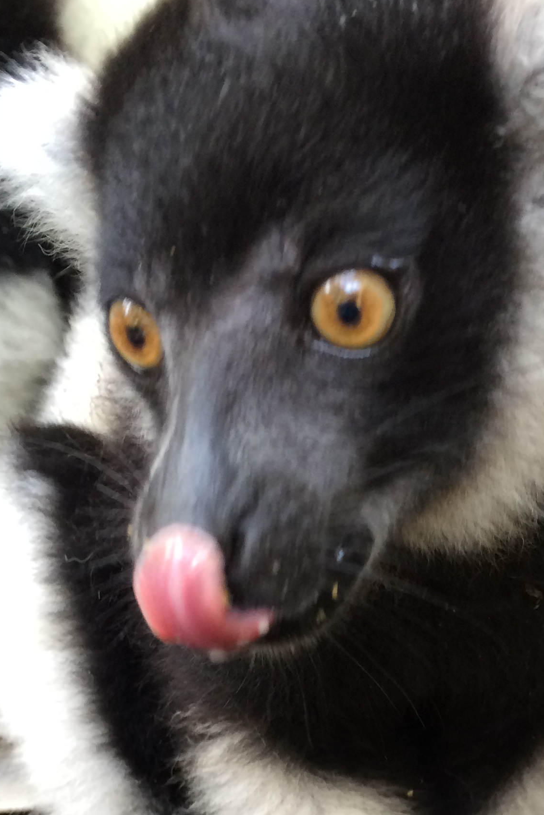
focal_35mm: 58
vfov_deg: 32.7
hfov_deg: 23.2
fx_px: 1314
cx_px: 399
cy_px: 738
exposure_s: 1/30
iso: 64
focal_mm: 4.15
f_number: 2.2
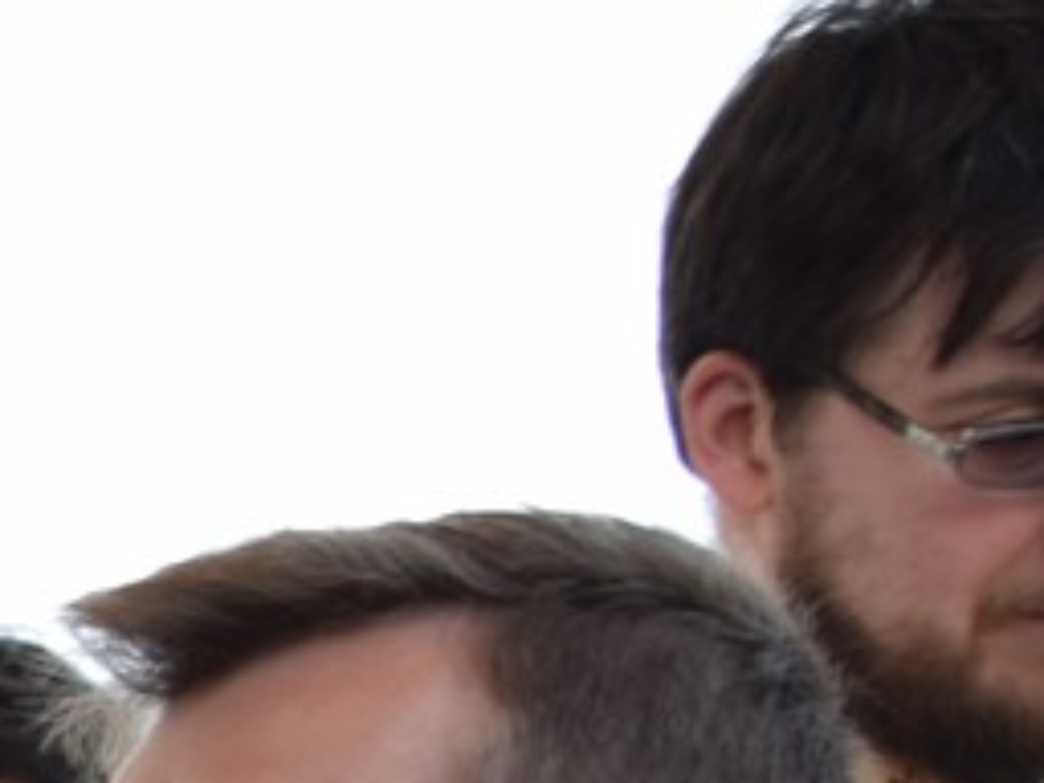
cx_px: -2292
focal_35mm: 194
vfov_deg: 7.2
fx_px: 5851
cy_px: 1880
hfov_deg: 8.3
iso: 160
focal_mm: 18
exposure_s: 1/100
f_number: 5
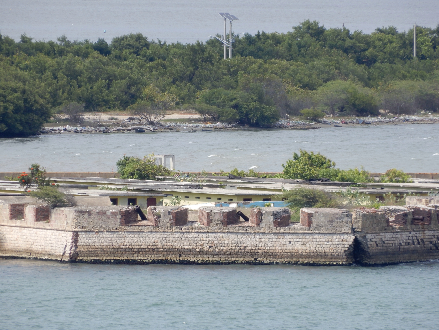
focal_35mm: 840
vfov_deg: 1.8
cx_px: 220
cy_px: 165
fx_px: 10654
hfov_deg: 2.4
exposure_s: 1/250
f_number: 6.9
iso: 80
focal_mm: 151
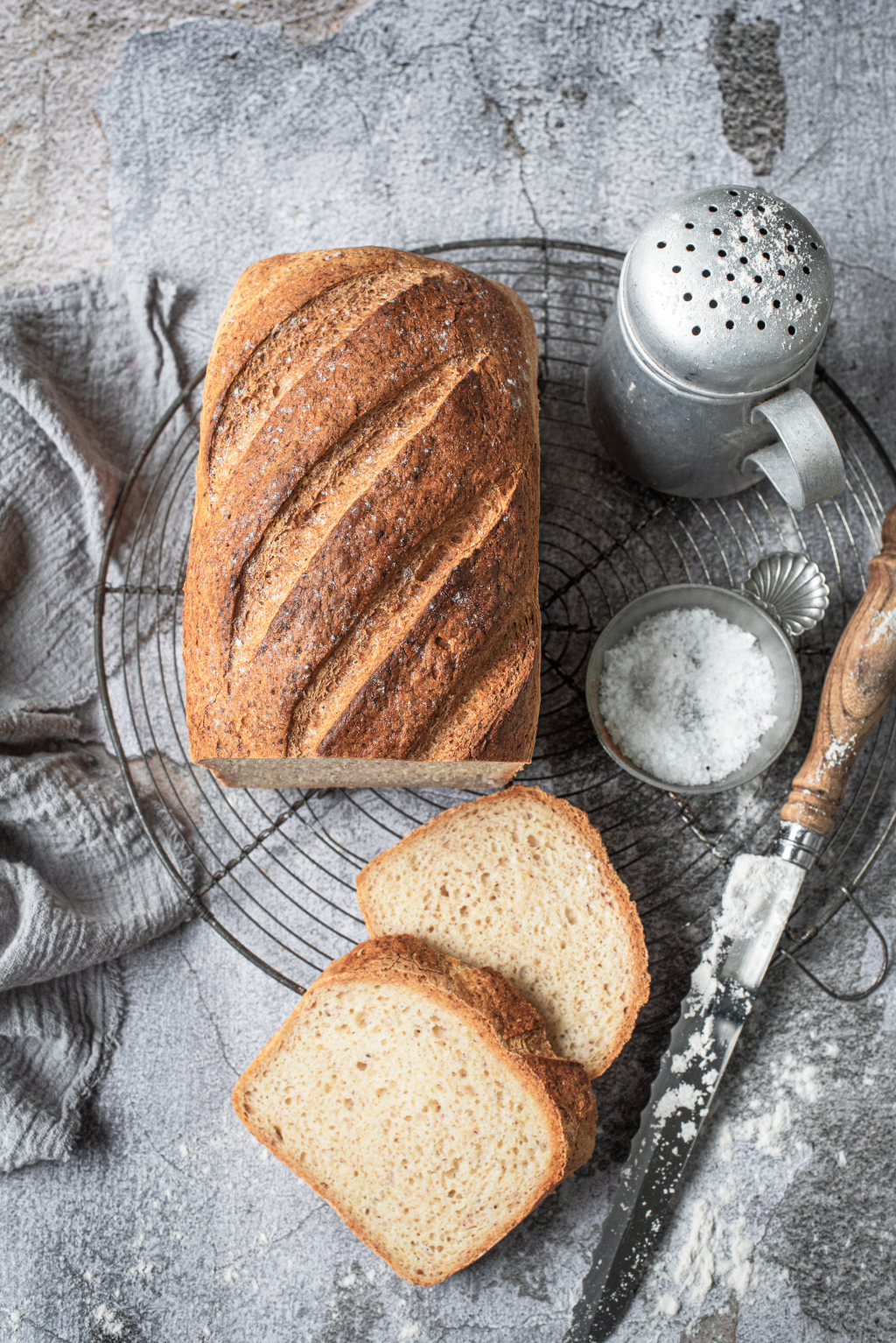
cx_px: 448
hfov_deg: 27.0
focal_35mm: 50
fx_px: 1865
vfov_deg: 39.6
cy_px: 672
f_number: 8
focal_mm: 50
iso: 500
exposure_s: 1/20
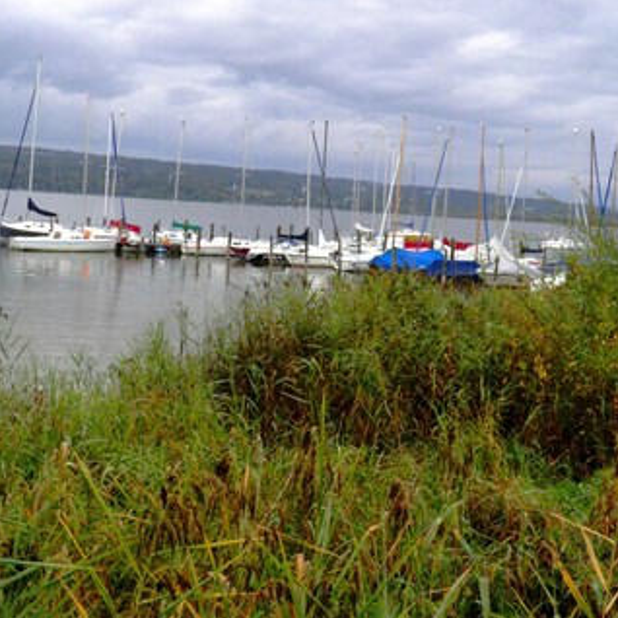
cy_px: 222
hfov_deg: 34.6
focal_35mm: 49
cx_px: 349
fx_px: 990
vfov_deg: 34.4
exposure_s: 1/80
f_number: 5.9
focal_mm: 5.5
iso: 100
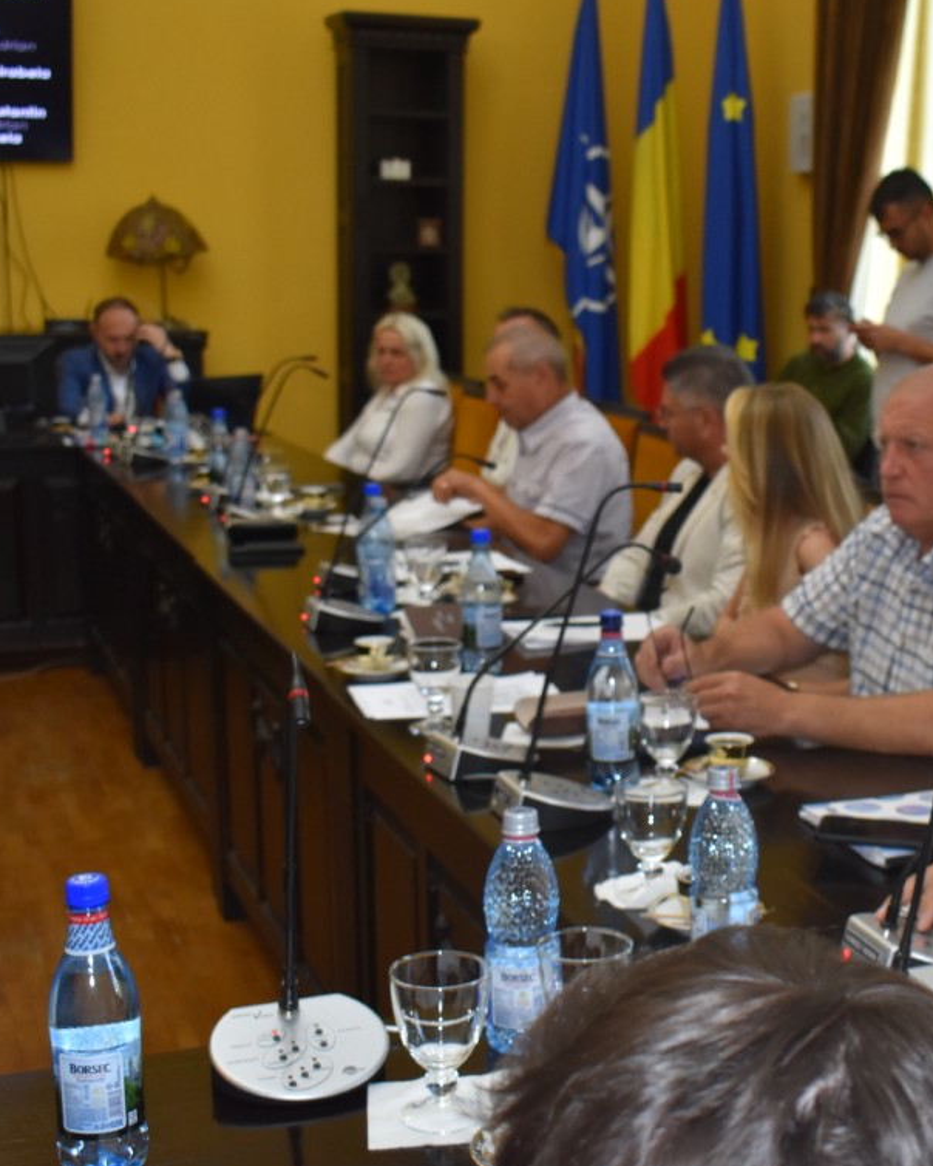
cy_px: 584
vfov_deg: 34.9
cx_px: 741
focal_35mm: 54
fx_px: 1854
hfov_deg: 27.7
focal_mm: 25
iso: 800
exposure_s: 1/100
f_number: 5
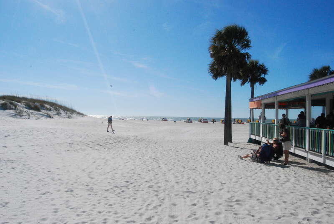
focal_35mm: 27
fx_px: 251
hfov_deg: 67.3
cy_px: 112
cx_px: 167
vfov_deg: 48.1
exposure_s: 1/1000
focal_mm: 18
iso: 1600
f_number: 22
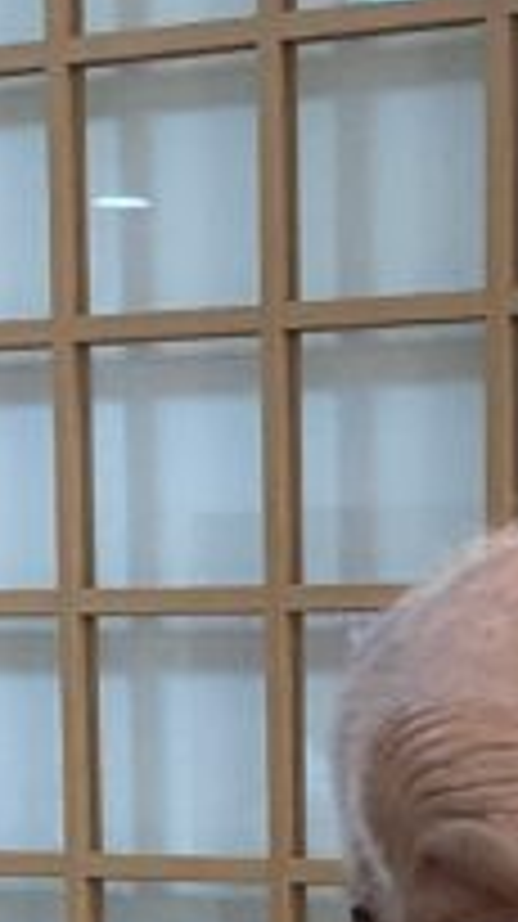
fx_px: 4135
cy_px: 1700
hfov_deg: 7.1
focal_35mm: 169
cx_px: 667
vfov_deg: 11.7
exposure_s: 1/60
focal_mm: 3.3
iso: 80
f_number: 2.4
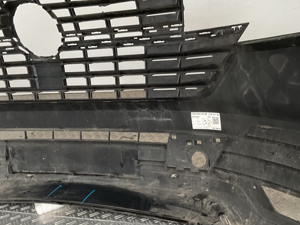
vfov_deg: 28.5
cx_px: 176
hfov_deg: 37.4
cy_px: 141
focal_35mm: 51
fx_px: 442
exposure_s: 1/60
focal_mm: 3
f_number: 1.8
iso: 200
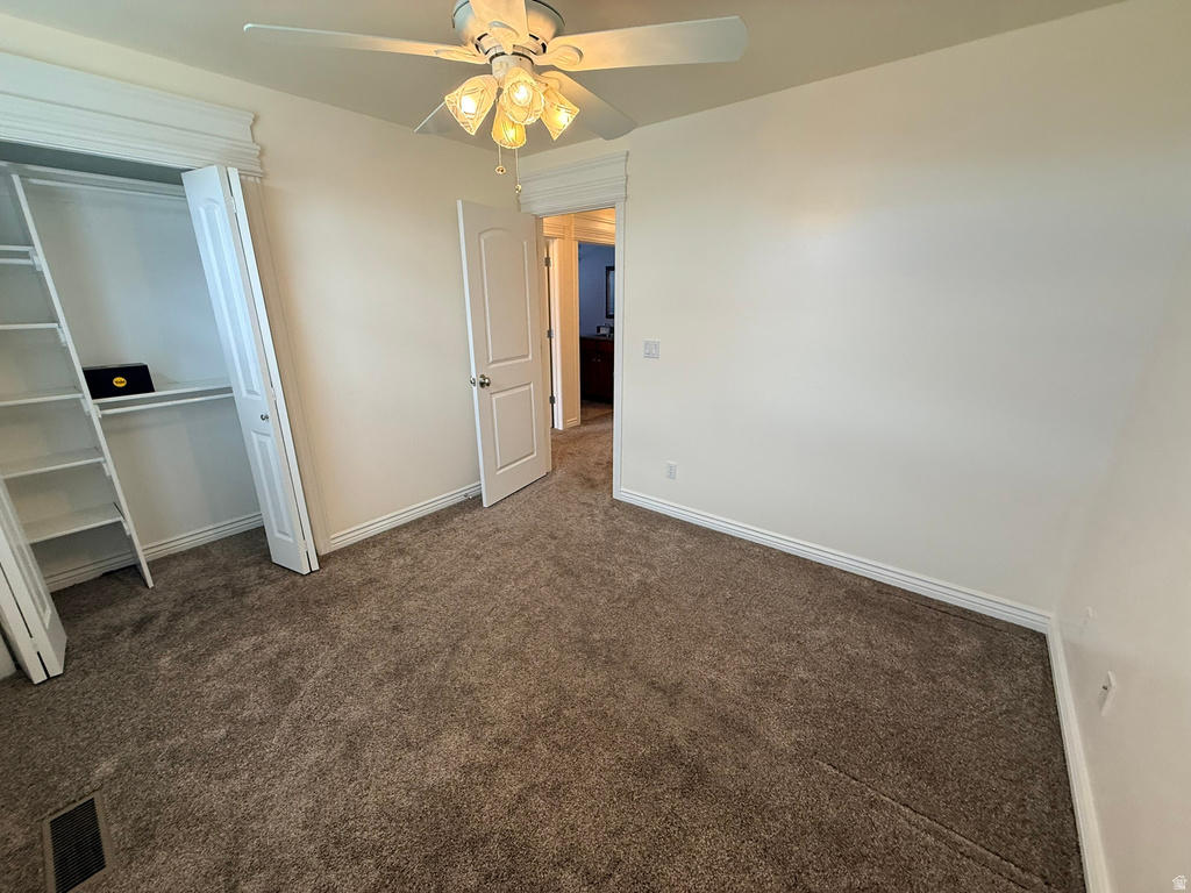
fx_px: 482
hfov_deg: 102.1
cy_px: 446
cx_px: 596
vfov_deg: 85.7
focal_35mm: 14
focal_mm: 2.22
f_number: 2.2
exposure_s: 1/120
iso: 160
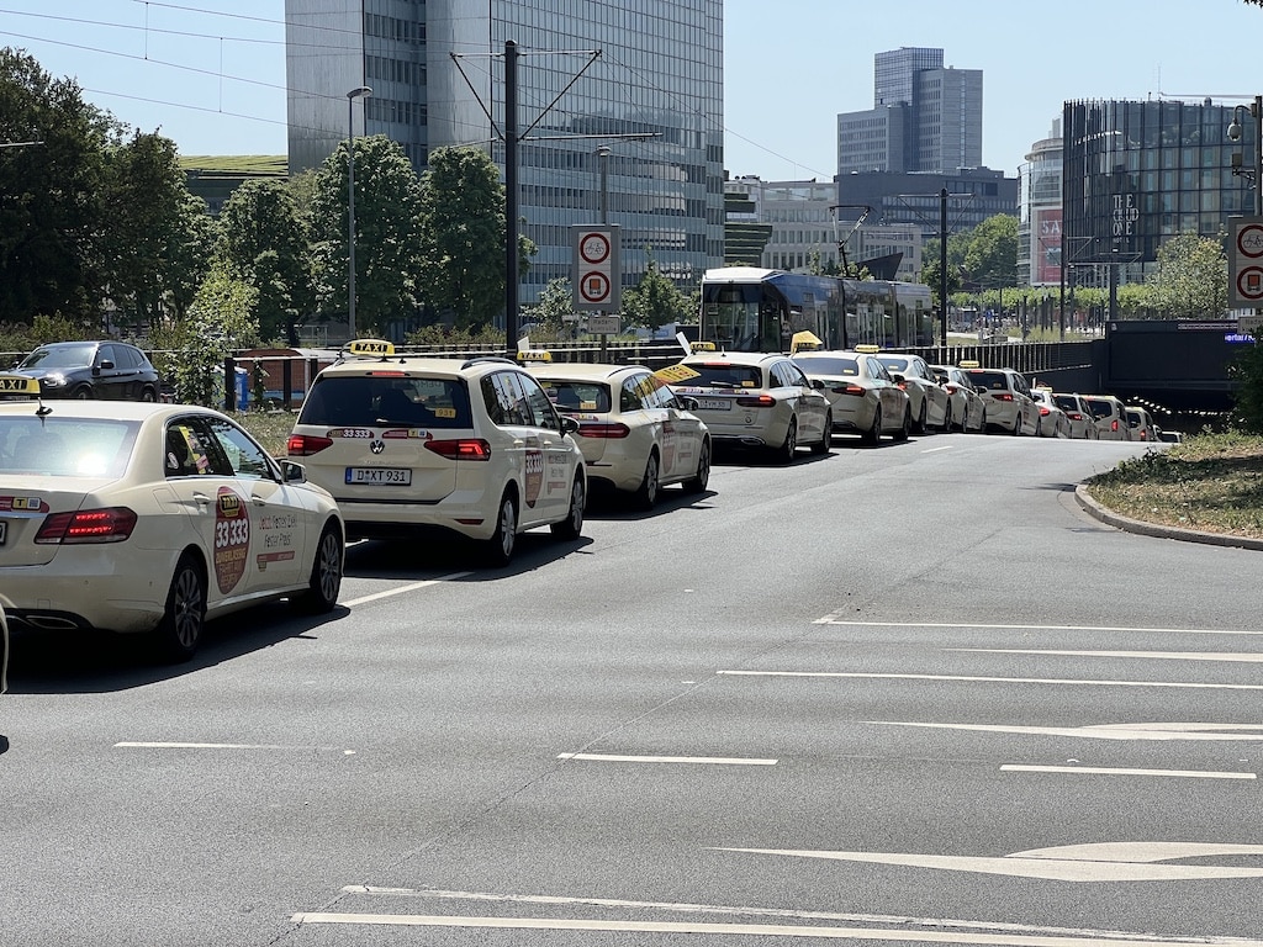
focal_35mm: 77
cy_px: 474
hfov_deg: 25.3
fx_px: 2809
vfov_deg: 19.1
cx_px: 632
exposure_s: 1/791
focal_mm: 9
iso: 32
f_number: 2.8
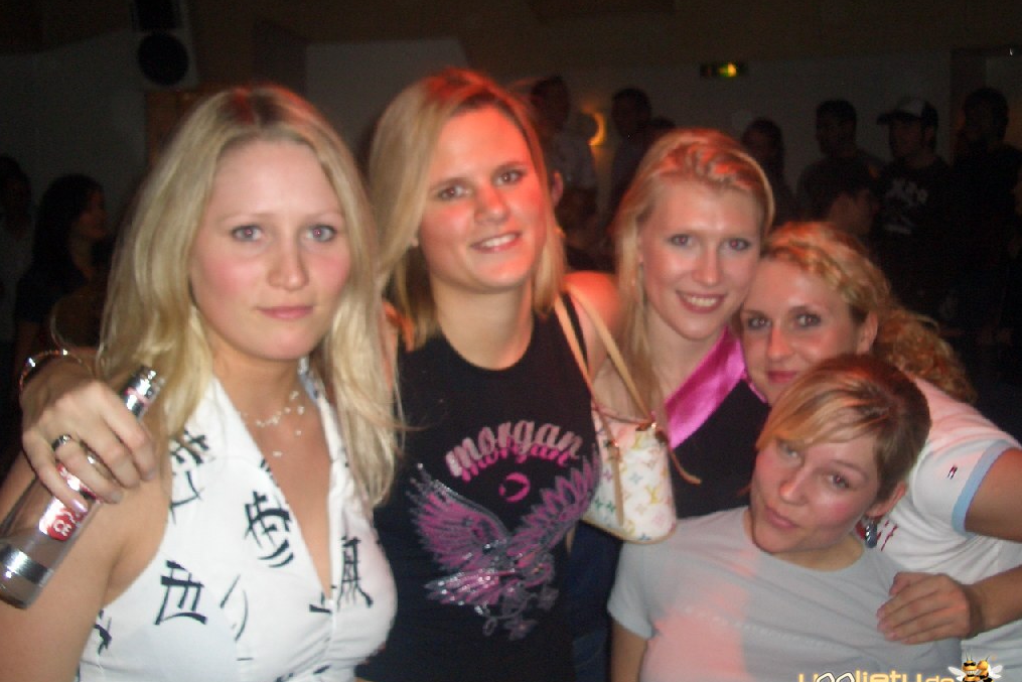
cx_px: 515
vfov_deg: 31.2
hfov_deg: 45.4
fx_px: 1221
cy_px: 318
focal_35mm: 43
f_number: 2.8
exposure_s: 1/60
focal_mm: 6.8
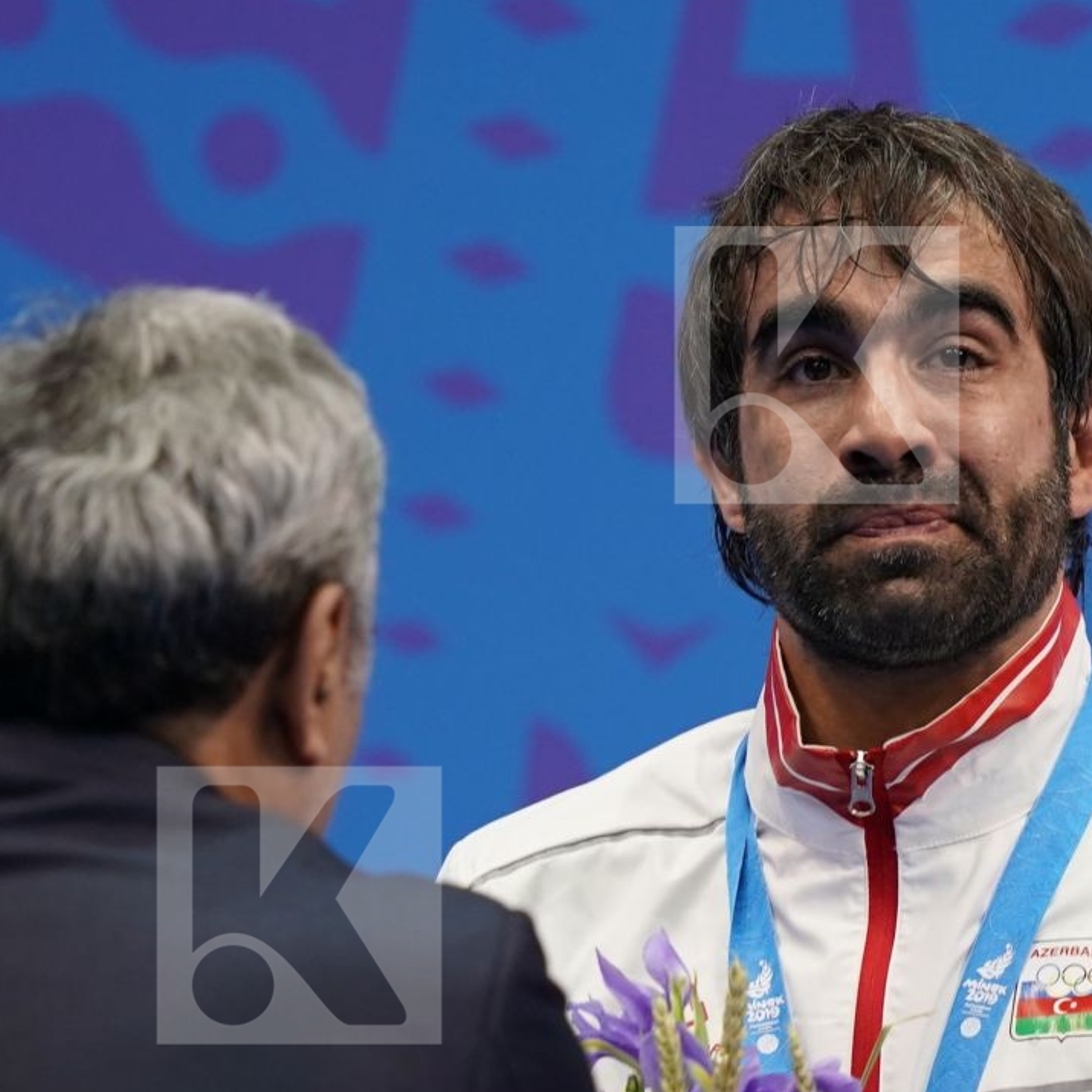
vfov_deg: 1.4
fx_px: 45791
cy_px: 906
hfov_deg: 1.4
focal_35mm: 1283
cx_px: 817
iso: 500
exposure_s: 1/500
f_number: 2.8
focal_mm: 400
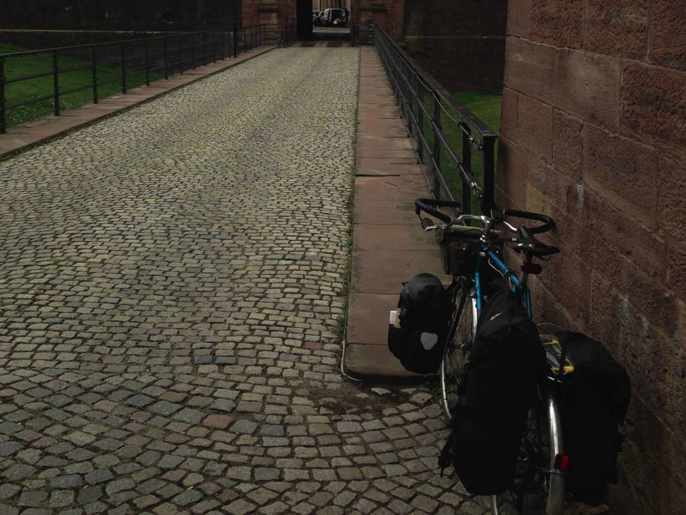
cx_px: 344
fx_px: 892
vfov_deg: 31.2
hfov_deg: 42.1
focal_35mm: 45
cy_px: 88
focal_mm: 4.12
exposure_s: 1/786
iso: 50
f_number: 2.4
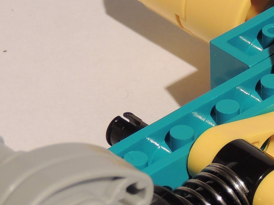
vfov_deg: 2.7
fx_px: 4360
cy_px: 236
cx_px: 336
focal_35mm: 551
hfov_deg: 3.6
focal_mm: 25.8
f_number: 4.4
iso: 100
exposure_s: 1/2
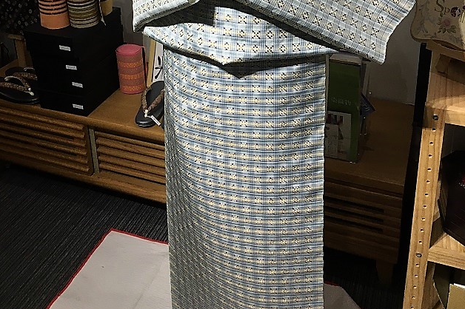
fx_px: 529
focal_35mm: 41
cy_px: 8
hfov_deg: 47.4
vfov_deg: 30.5
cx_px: 235
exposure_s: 1/40
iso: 25
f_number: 2.2
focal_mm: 4.15
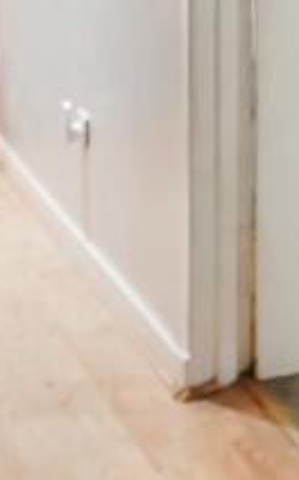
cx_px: 530
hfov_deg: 15.3
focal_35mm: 74
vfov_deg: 24.4
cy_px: -139
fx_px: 967
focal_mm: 10
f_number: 8
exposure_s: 1/8
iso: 3200
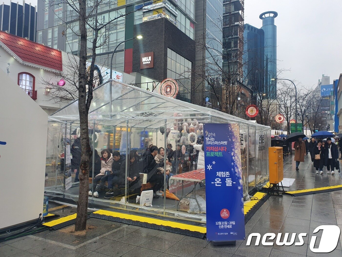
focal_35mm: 26
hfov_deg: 67.3
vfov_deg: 53.1
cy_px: 128
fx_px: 257
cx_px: 171
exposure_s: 1/120
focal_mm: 4.32
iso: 64
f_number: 2.4
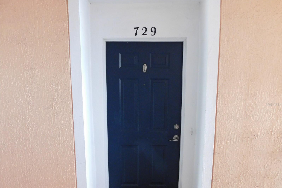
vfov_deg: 53.0
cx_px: 141
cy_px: 104
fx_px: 188
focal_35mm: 24
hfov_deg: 73.7
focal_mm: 4
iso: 400
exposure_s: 1/10
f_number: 3
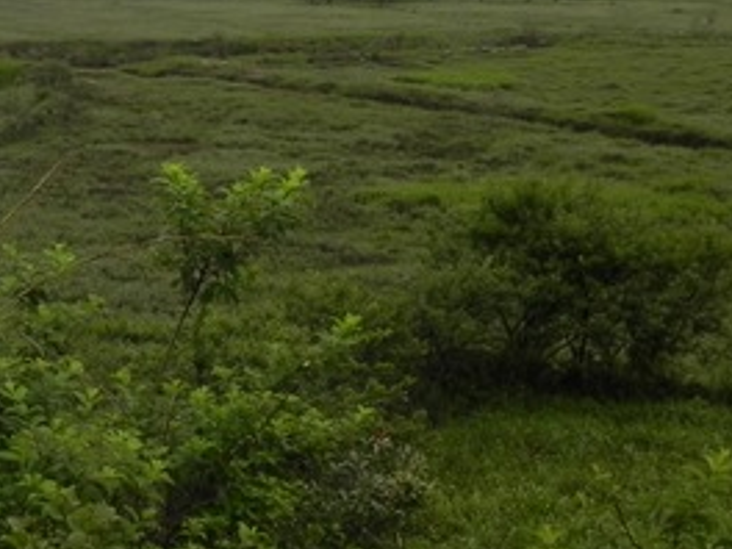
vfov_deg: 18.9
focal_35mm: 77
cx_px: 122
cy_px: 93
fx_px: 1628
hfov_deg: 24.8
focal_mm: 5.2
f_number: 5
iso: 160
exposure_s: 1/136
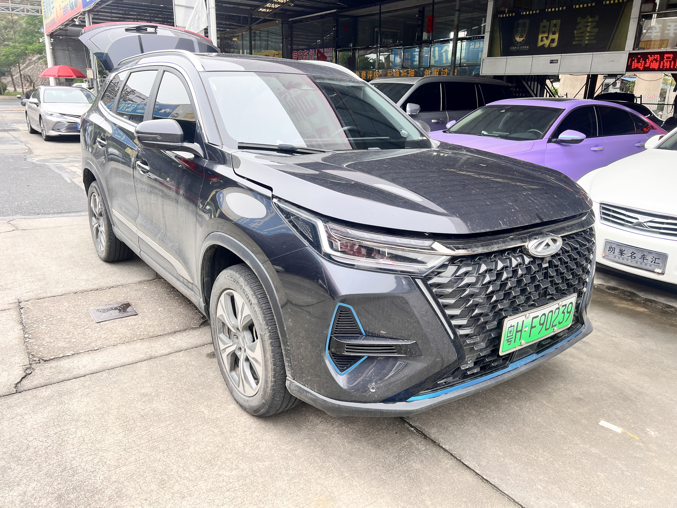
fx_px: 508
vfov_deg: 53.1
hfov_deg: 67.3
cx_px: 338
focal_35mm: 26
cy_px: 254
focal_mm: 5.7
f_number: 1.5
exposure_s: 1/418
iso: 50
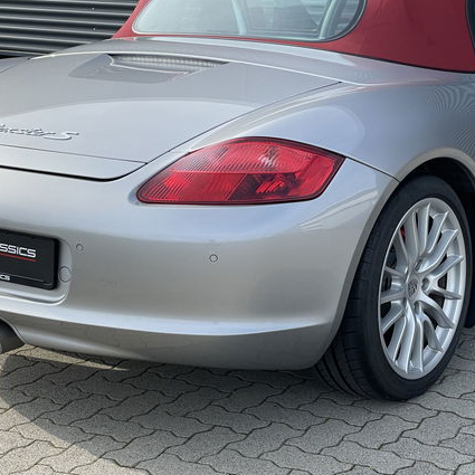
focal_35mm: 83
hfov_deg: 20.9
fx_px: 1289
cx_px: 283
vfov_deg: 20.9
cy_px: 255
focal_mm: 6
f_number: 2
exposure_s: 1/500
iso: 25
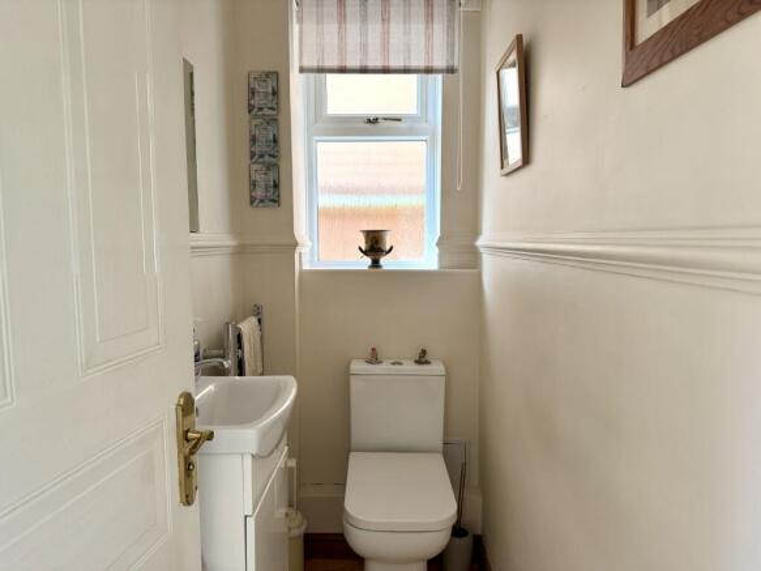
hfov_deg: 71.6
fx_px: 528
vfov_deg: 56.8
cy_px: 286
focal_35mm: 24
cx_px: 380
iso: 250
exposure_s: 1/60
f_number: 1.78
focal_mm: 6.76
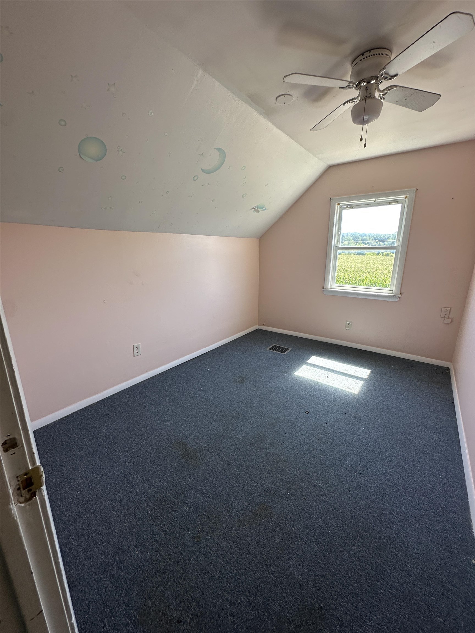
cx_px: 238
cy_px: 316
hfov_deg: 85.7
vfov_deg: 102.1
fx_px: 256
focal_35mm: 14
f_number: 2.2
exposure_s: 1/99
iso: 64
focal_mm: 2.22
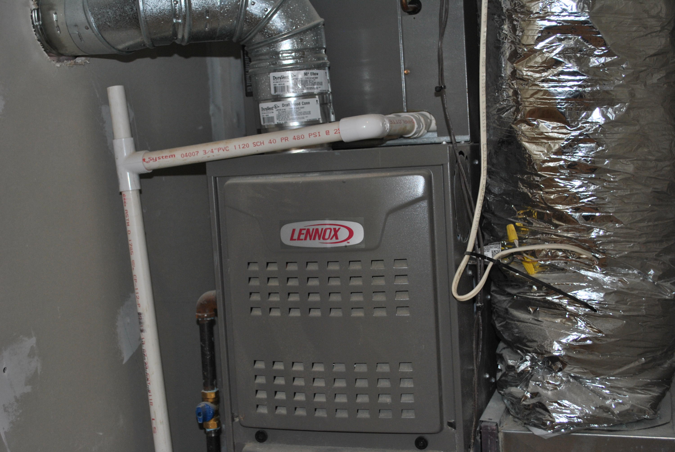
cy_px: 226
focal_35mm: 51
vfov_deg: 26.6
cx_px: 338
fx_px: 957
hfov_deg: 38.8
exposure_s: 1/60
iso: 200
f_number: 5
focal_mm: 34
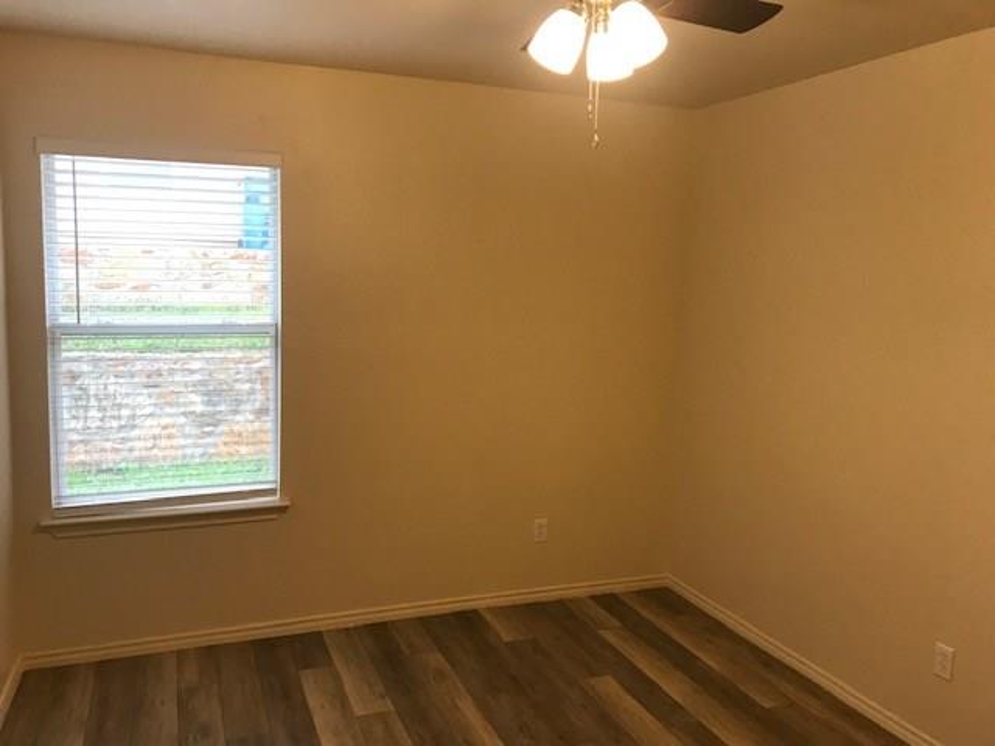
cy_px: 373
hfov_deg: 63.4
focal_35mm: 28
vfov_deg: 49.7
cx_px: 498
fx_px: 805
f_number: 1.8
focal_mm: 3.99
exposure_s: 1/30
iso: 32
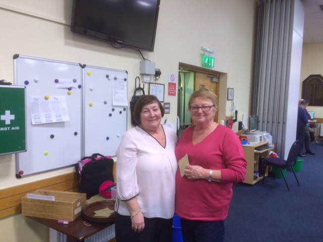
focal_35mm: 29
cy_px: 121
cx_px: 162
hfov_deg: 61.7
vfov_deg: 48.2
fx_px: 271
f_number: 2.2
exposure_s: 1/33
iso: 200
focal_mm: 4.15
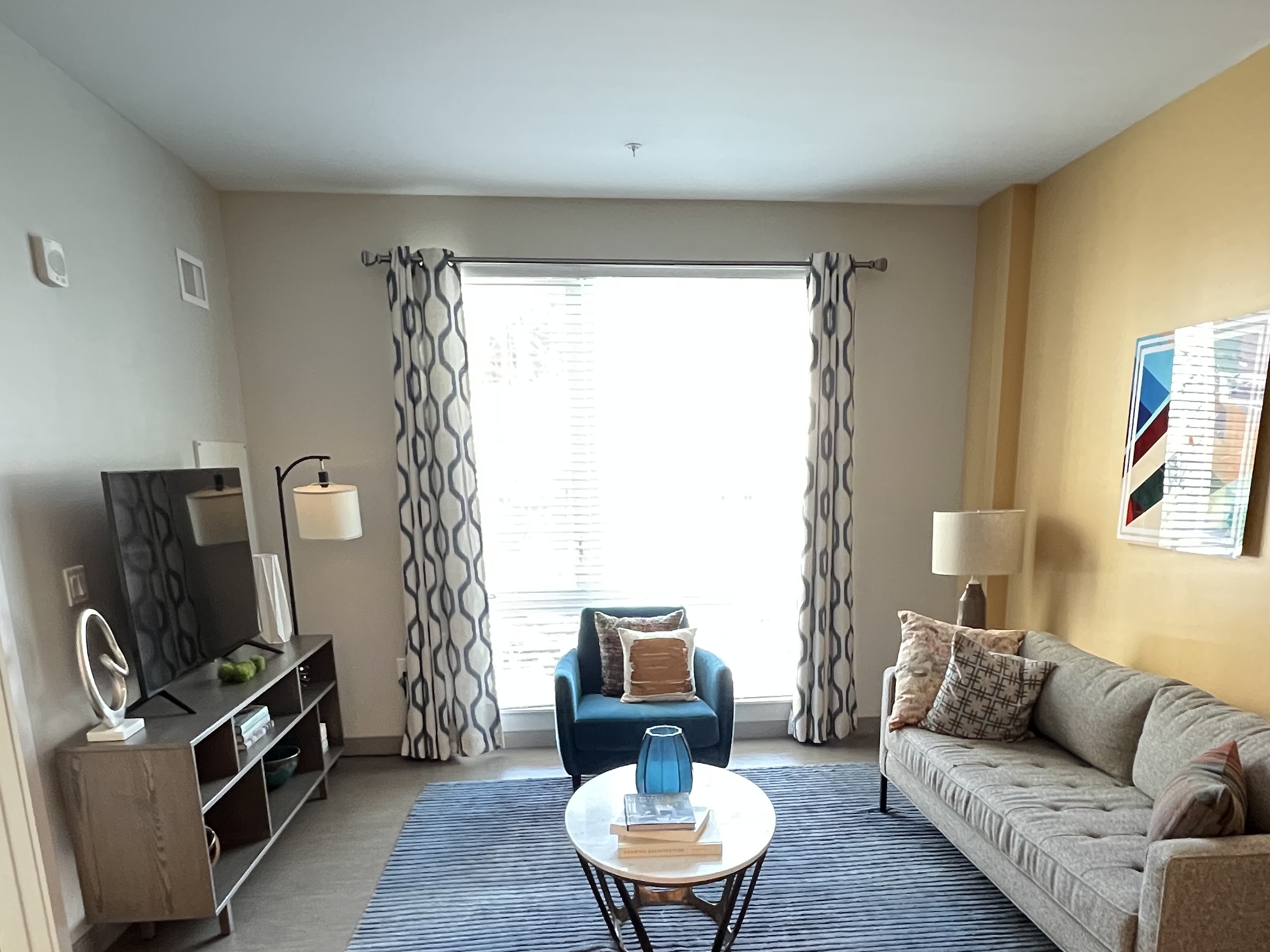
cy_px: 720
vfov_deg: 52.3
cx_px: 688
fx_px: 917
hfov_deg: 69.3
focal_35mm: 25
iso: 640
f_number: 1.8
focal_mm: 1.57
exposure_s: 1/60
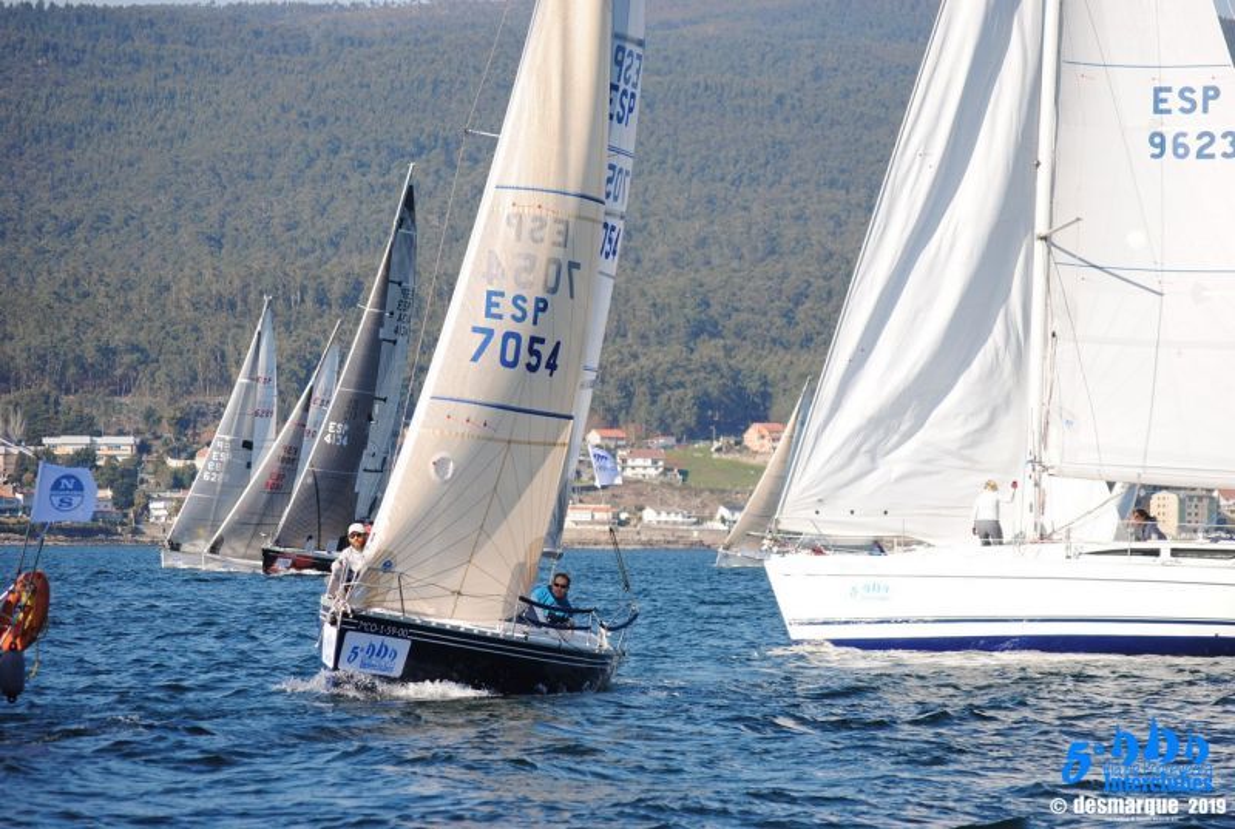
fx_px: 5672
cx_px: 618
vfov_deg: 8.4
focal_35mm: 165
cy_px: 414
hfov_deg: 12.4
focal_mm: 110
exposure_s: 1/500
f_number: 5.6
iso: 125
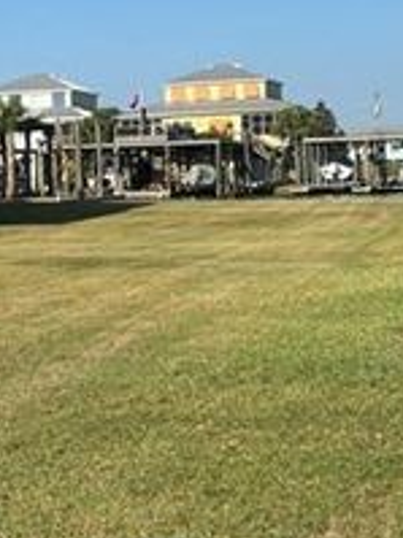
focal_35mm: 87
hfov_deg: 16.4
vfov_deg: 22.5
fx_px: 1352
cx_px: -62
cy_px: 196
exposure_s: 1/3311
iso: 50
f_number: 1.6
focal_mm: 5.96
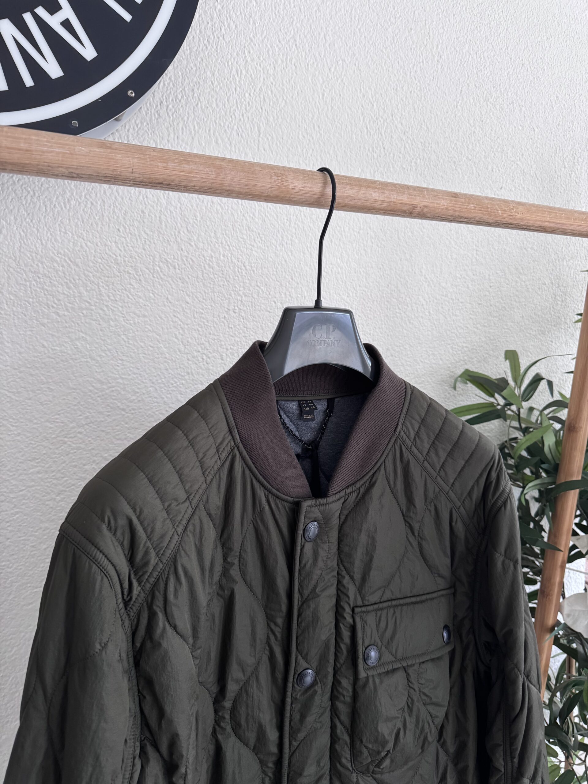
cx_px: 294
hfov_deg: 56.8
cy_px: 392
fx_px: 544
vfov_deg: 71.6
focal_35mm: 24
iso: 500
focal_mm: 6.76
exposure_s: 1/60
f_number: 1.78
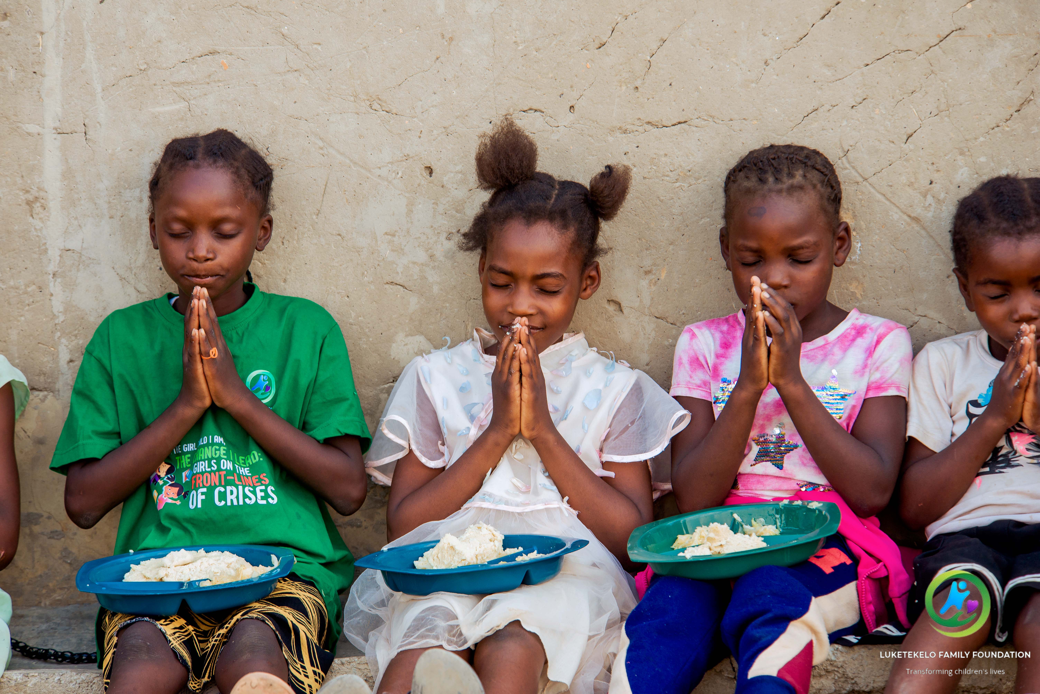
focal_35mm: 220
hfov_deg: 9.4
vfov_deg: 6.3
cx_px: 520
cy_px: 347
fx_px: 6358
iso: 250
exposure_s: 1/200
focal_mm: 220
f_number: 7.1
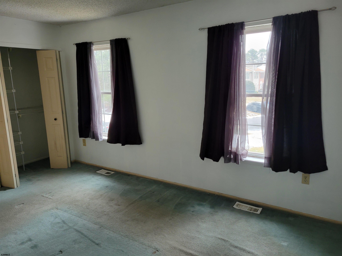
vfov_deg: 53.1
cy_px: 128
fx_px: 257
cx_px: 171
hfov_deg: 67.3
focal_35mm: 26
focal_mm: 5.4
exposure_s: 1/40
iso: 250
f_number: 1.8
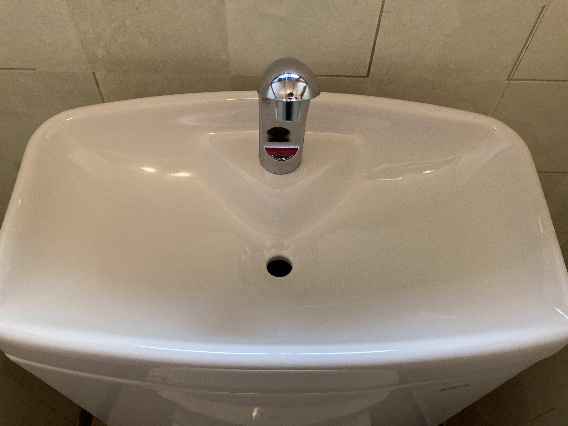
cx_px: 284
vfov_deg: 49.7
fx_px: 459
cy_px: 213
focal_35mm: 28
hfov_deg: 63.4
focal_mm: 3.99
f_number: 1.8
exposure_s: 1/60
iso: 250
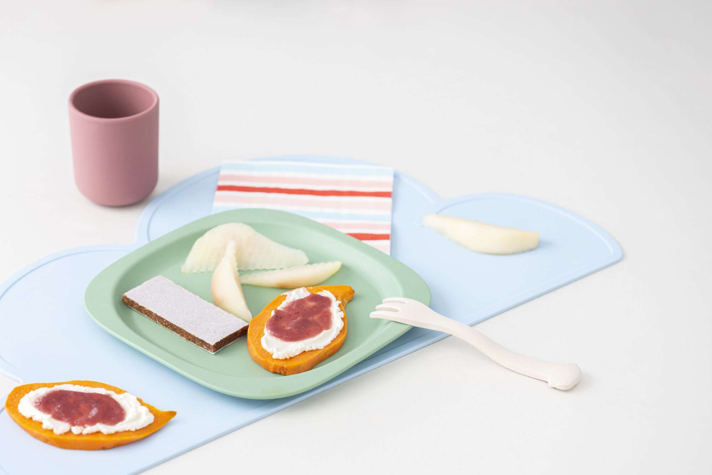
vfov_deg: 15.2
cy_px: 304
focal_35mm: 90
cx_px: 283
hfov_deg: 22.6
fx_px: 1781
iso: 400
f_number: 4.5
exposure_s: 1/125
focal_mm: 70
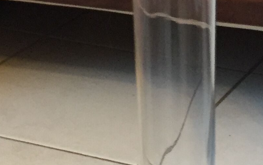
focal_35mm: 125
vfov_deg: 10.1
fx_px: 896
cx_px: 185
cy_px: 251
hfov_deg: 16.6
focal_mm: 4.15
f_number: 2.2
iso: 200
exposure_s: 1/33
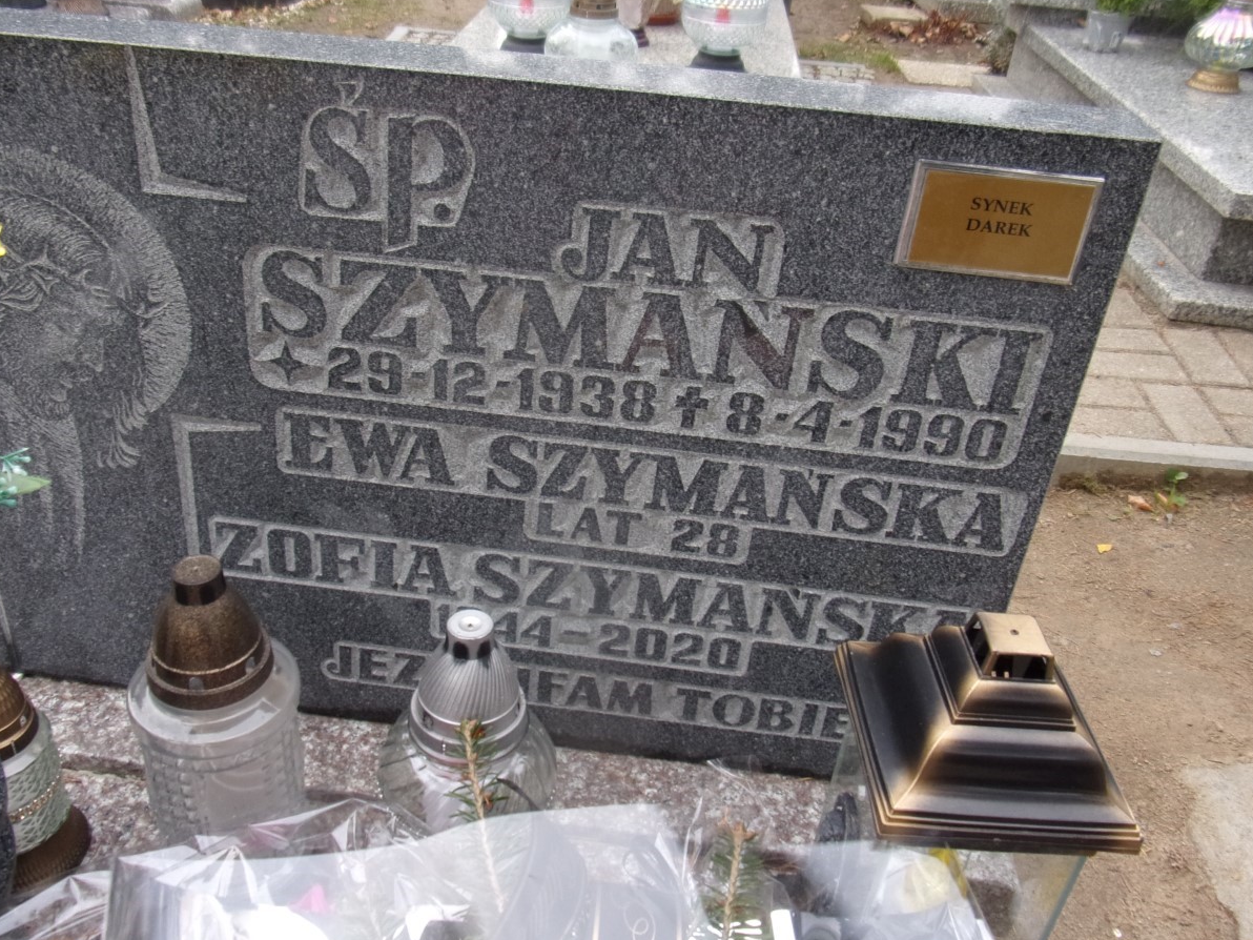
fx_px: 1050
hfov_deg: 61.6
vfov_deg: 48.2
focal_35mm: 29
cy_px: 426
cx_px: 596
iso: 80
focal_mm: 4.3
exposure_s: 1/60
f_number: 3.3
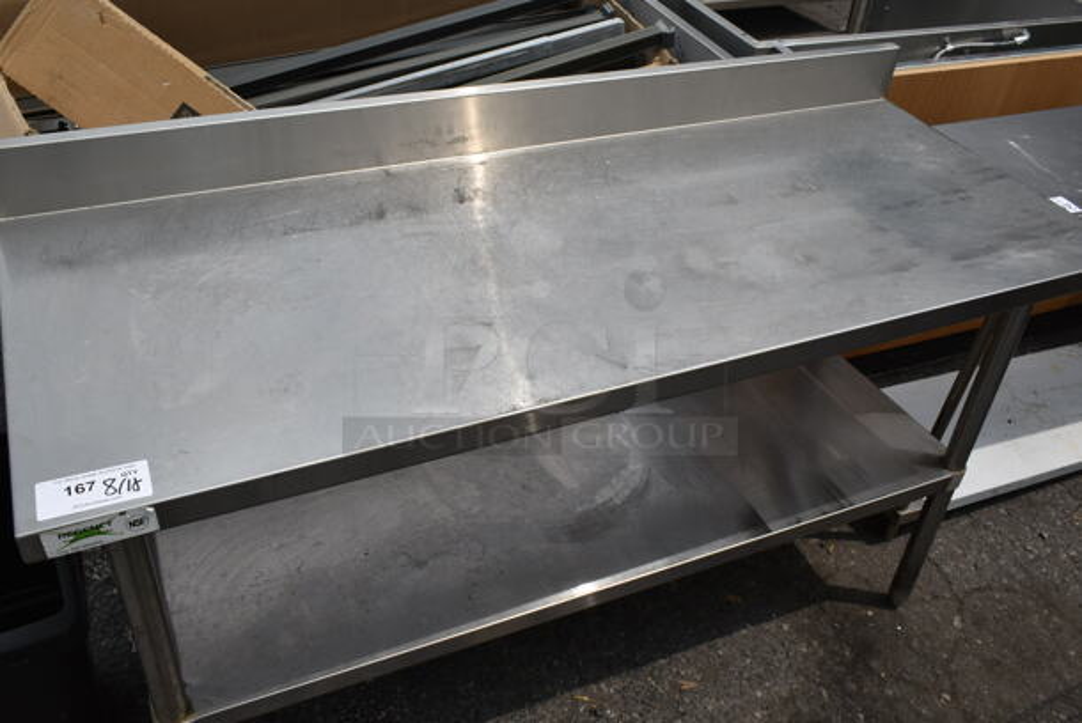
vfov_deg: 40.1
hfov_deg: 57.2
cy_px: 362
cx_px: 541
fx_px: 993
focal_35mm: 33
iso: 100
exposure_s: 1/400
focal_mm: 22
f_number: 10
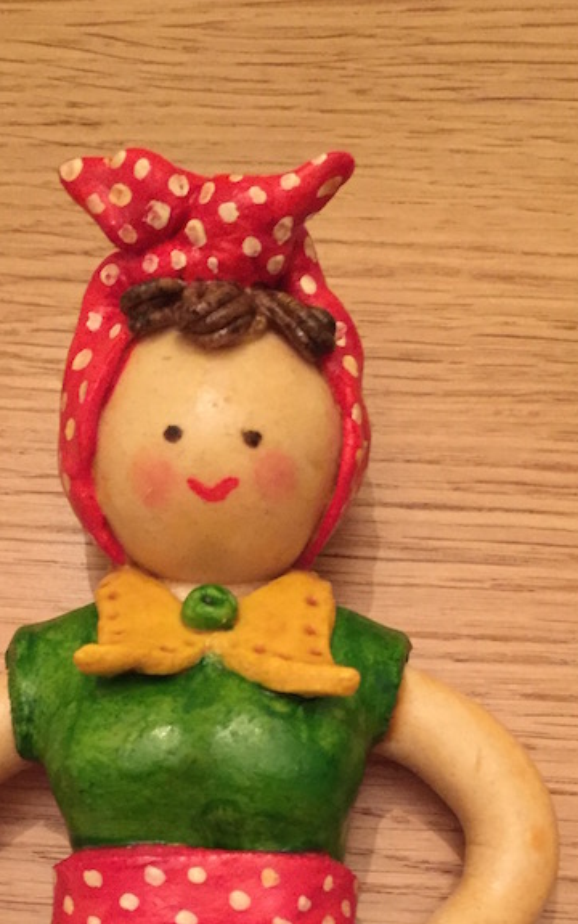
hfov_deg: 22.7
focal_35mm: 57
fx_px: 1435
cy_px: 830
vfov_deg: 33.8
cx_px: 217
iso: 320
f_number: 2.2
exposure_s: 1/17
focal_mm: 4.15
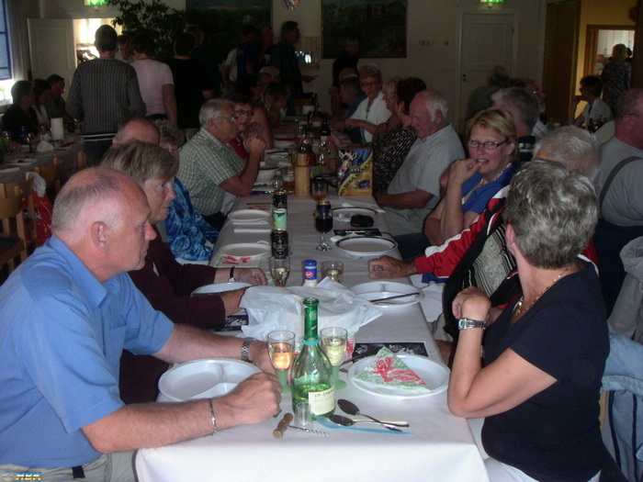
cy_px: 241
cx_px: 322
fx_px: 706
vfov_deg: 37.7
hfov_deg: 49.0
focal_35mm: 38
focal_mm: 6
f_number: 2.8
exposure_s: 1/50
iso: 160
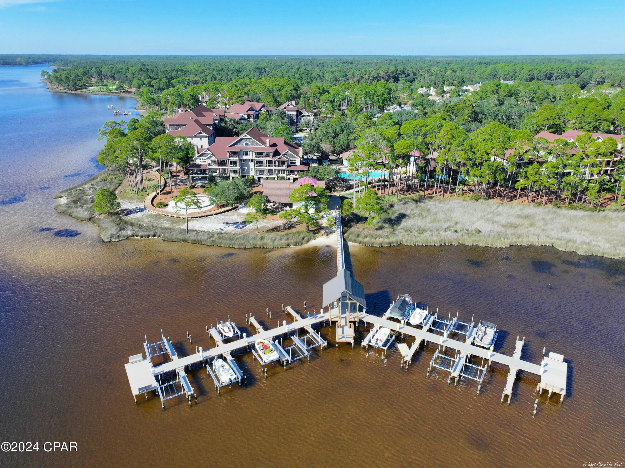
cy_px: 234
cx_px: 312
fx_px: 433
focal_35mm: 24
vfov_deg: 56.8
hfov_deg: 71.6
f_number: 2.8
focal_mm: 12.29
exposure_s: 1/1600
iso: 240
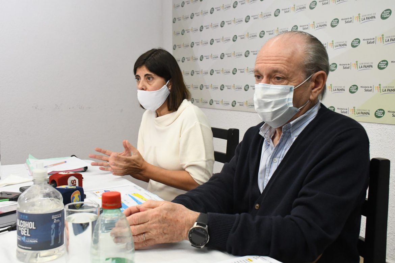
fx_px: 444
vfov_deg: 33.0
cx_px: 198
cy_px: 132
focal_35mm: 40
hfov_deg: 47.9
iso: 6400
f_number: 7.1
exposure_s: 1/200
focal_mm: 27
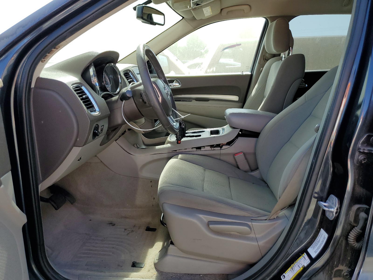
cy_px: 140
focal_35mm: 26
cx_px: 186
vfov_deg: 53.1
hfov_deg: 67.3
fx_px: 280
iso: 50
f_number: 1.5
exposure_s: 1/625
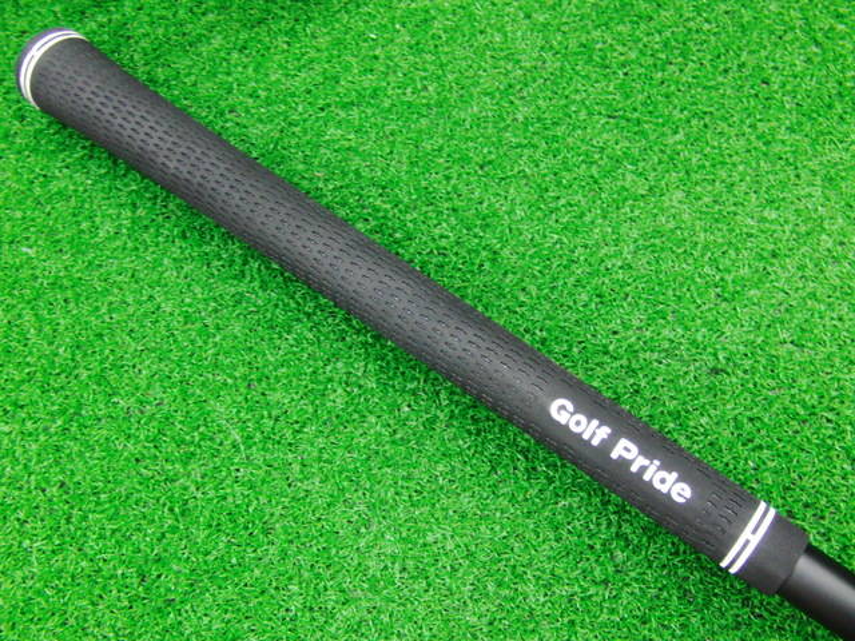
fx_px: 914
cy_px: 320
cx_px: 428
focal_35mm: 37
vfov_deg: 38.7
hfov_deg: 50.1
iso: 400
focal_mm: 6.42
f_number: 3.6
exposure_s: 1/20
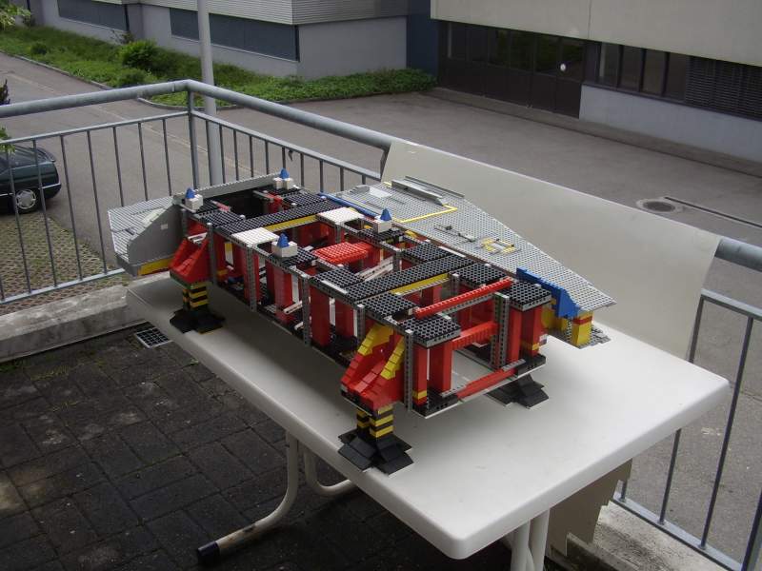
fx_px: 660
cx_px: 381
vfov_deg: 46.8
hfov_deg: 60.0
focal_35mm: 30
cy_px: 286
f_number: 4.1
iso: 71
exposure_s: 1/458
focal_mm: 5.8
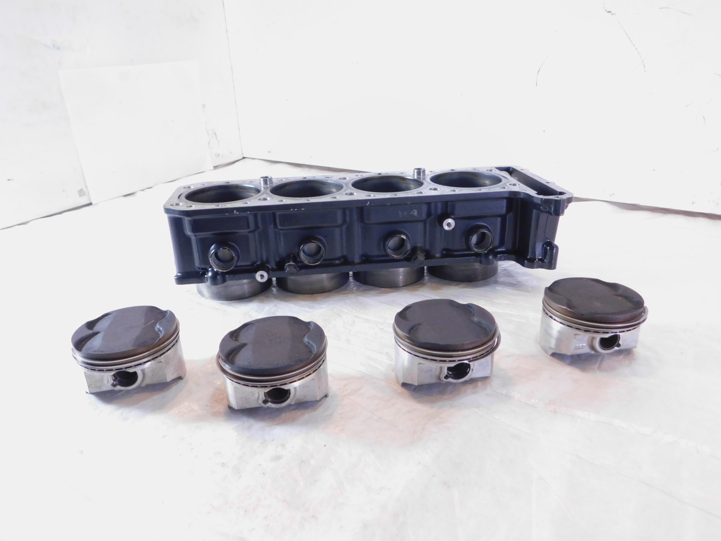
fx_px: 521
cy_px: 270
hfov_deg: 69.4
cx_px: 360
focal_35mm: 25
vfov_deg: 54.9
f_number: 3.1
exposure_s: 1/30
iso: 280
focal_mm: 4.5
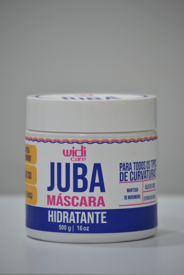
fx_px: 1403
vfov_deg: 11.2
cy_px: 138
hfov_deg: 7.5
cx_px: 92
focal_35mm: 183
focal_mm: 122
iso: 1600
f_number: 5
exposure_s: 1/200
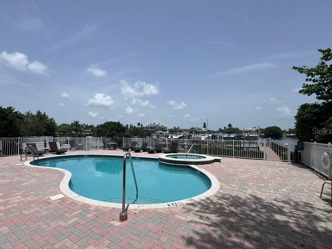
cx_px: 148
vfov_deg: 74.7
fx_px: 163
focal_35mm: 17
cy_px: 131
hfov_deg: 90.7
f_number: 2.2
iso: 50
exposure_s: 1/4630
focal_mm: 2.22
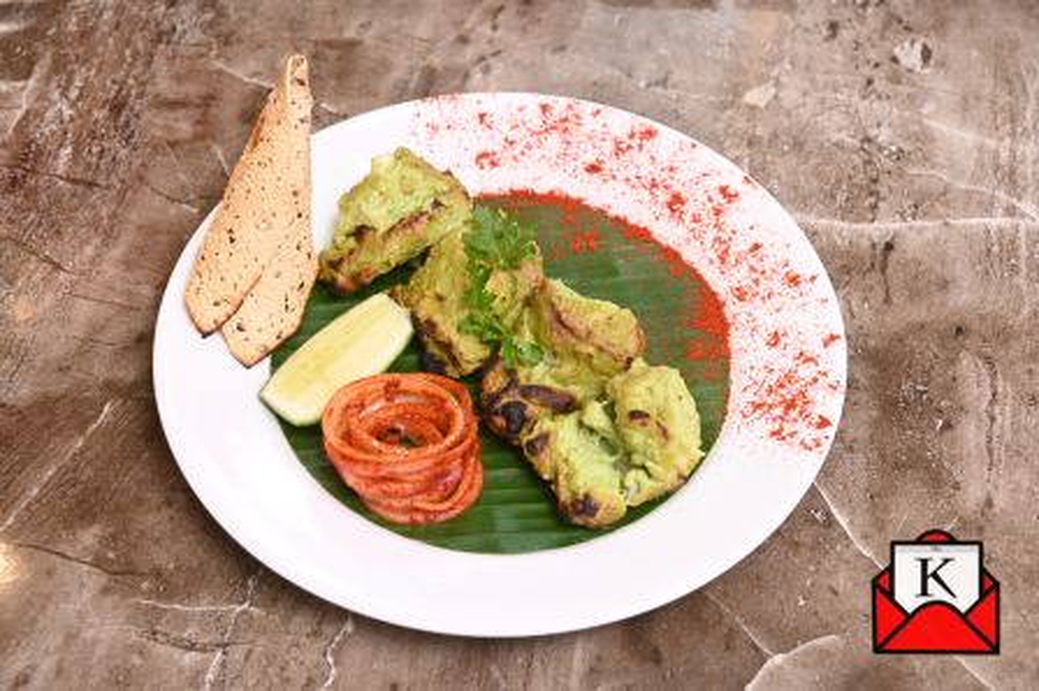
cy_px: 346
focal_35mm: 58
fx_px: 1673
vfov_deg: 23.3
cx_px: 520
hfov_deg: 34.5
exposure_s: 1/80
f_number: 7.1
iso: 640
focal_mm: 58
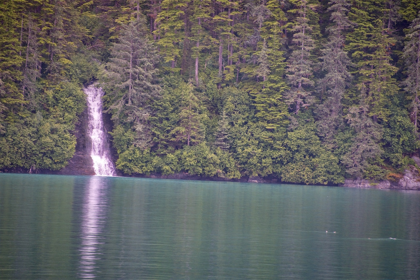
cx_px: 210
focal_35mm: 300
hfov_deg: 6.9
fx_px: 3501
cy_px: 140
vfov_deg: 4.6
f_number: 5.6
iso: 2000
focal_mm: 300
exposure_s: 1/640
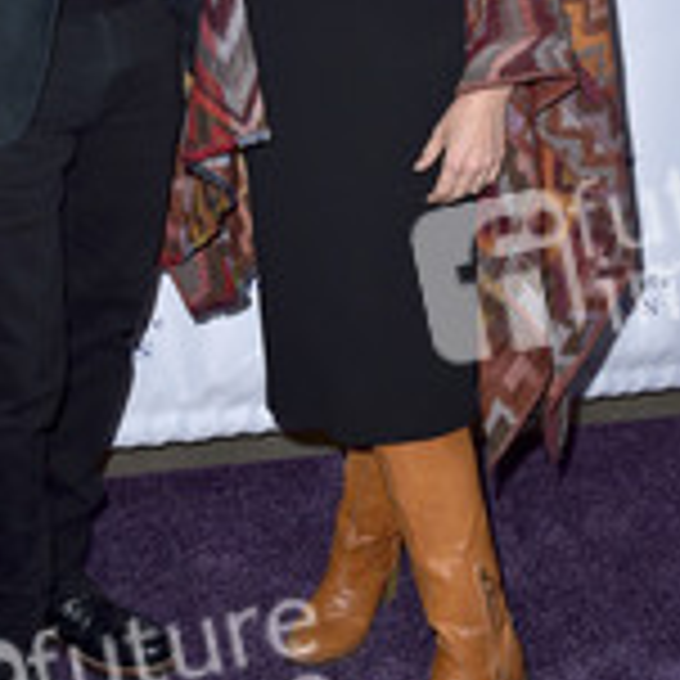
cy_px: 32
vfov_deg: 23.2
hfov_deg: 23.9
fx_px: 1600
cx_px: 236
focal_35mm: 72
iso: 320
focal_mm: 32
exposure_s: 1/250
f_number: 6.3
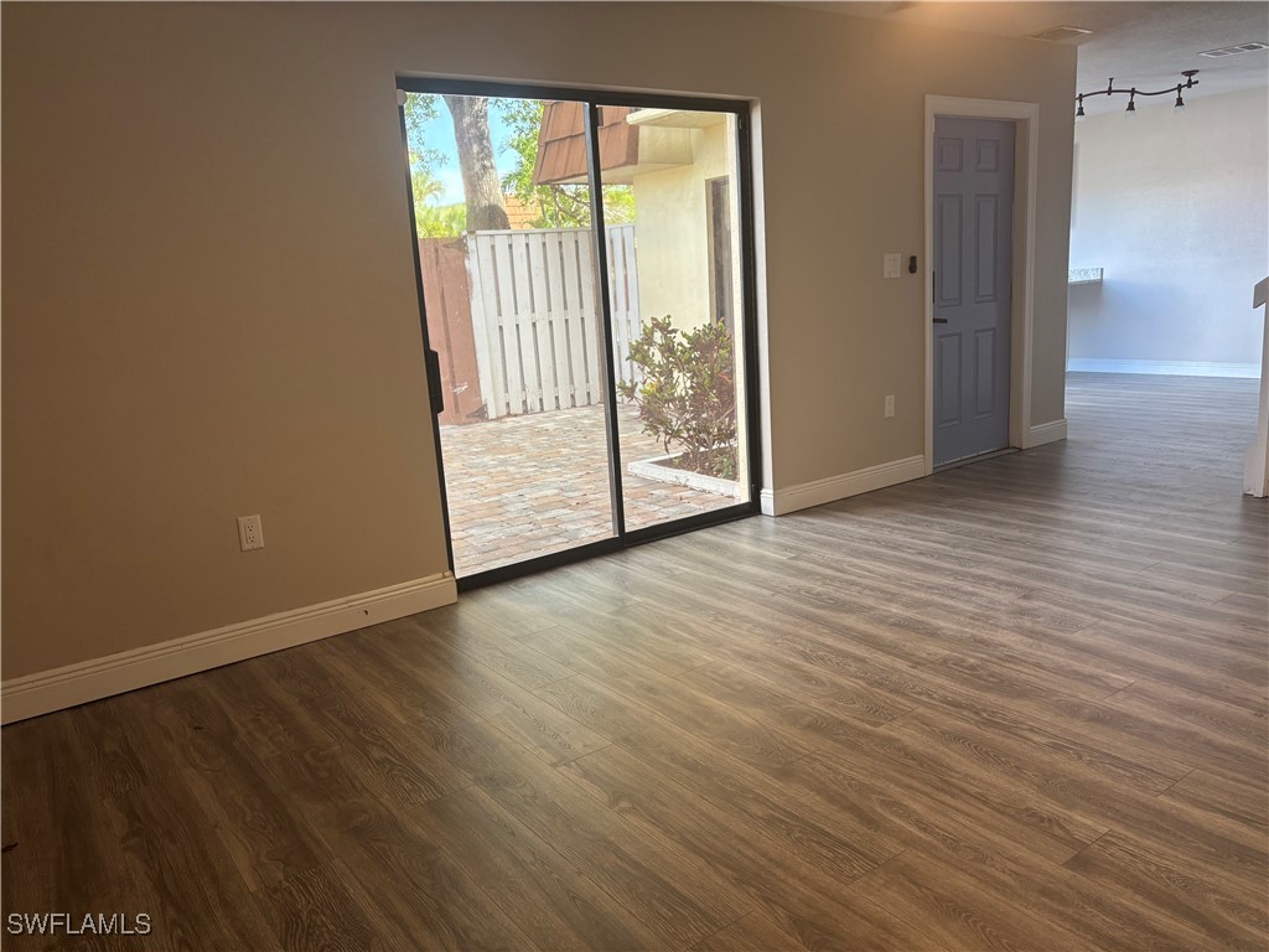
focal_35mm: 26
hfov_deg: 67.3
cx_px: 634
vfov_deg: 53.1
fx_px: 953
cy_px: 476
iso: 125
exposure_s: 1/120
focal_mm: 5.96
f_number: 1.6
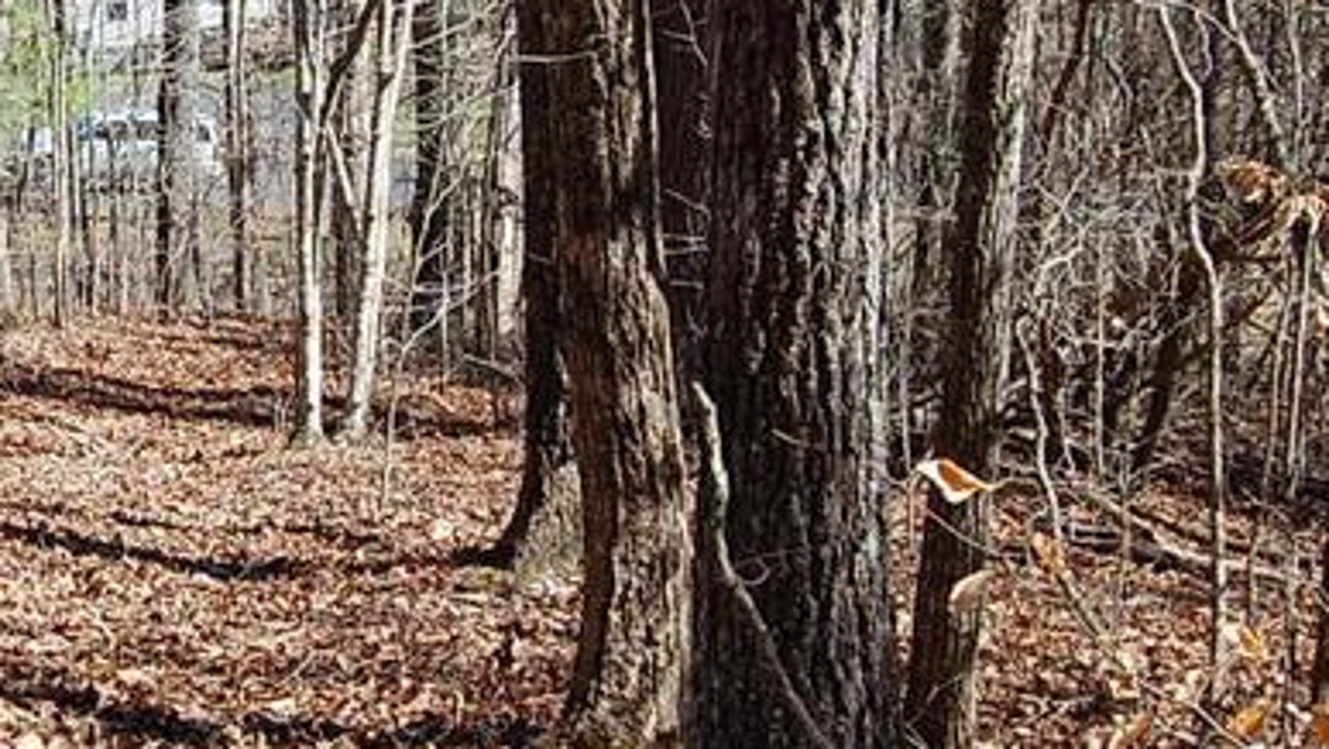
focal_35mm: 78
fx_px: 2750
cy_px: 316
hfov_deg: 26.4
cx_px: 165
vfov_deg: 15.5
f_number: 7.1
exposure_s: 1/200
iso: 200
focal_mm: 20
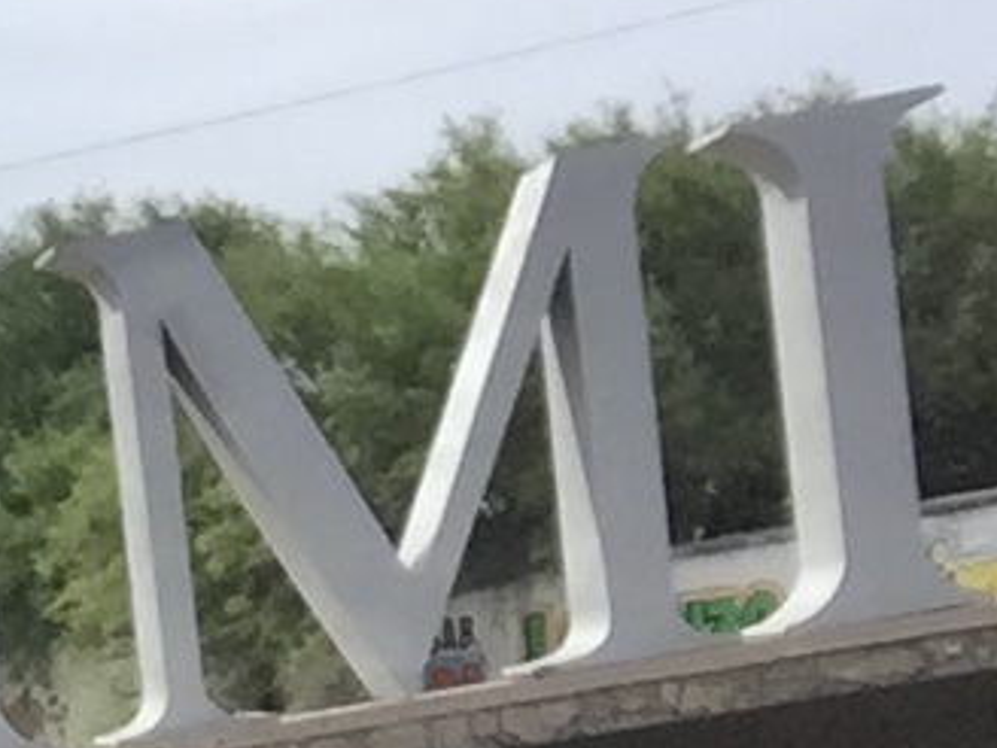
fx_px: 3485
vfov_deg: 11.3
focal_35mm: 121
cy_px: 1365
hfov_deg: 14.6
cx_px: -696
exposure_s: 1/1305
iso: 32
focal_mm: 2.65
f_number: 2.2
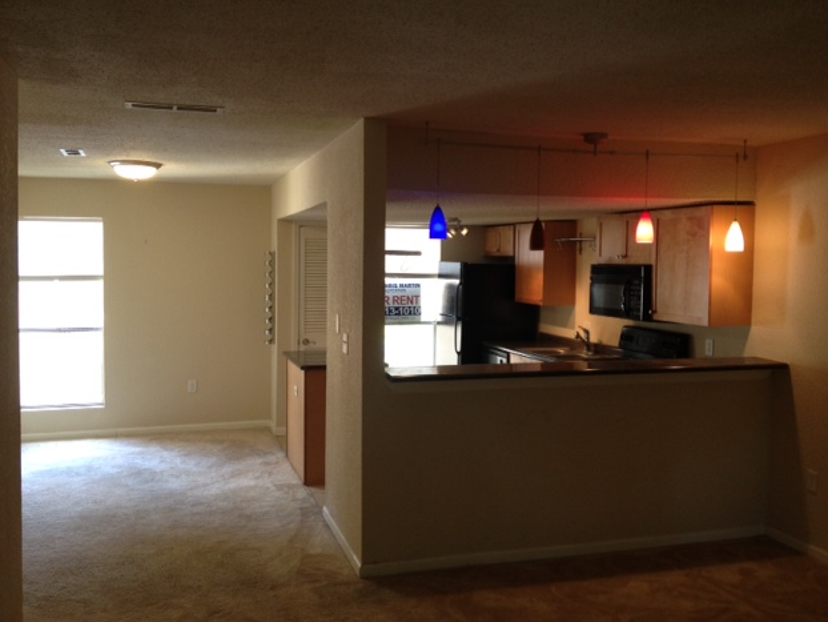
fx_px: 861
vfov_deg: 39.7
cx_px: 413
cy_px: 306
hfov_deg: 51.3
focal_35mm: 36
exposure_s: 1/20
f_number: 2.4
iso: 80
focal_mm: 4.28
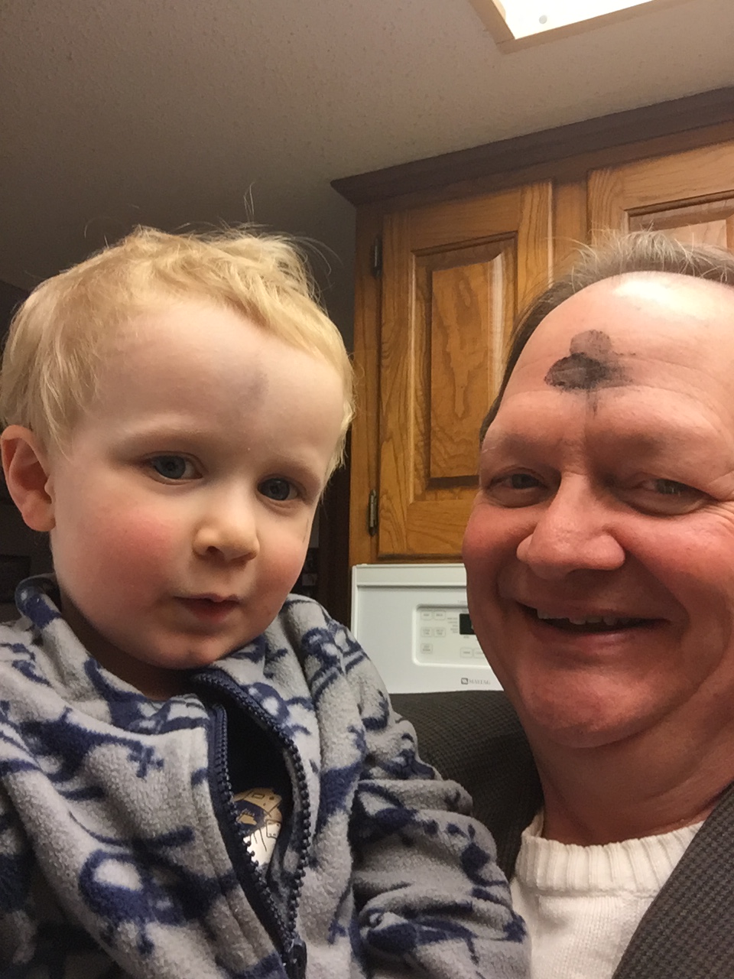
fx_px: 876
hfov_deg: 45.4
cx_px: 367
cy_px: 490
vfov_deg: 58.4
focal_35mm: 31
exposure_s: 1/30
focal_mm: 2.65
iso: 64
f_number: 2.2
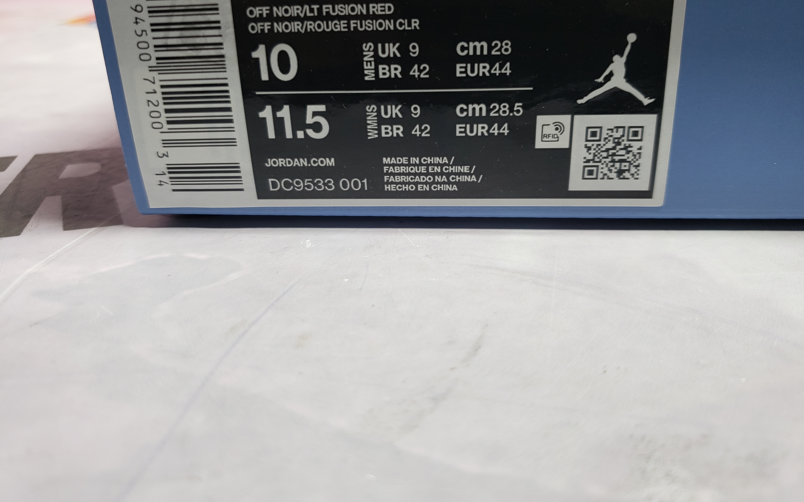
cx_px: 403
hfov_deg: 66.5
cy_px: 202
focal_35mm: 28
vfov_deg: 44.3
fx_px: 613
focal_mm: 4.3
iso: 50
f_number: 1.5
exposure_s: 1/197
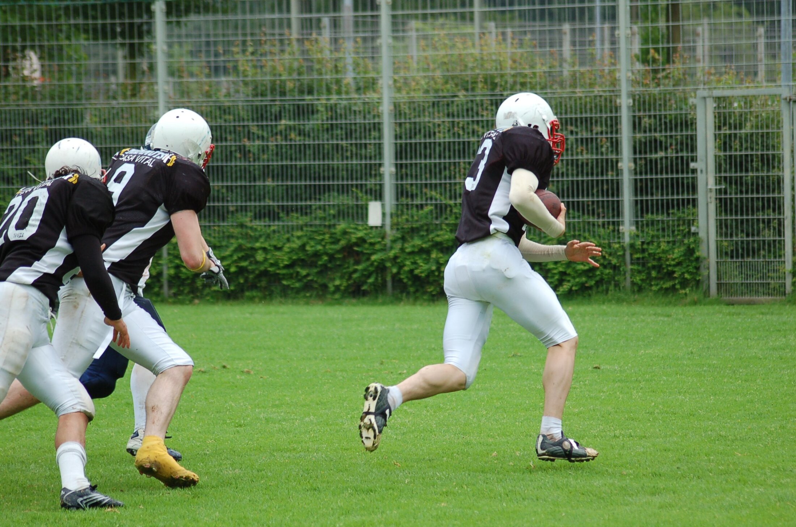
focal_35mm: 180
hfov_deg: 11.4
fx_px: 3972
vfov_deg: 7.6
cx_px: 398
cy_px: 264
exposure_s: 1/800
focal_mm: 120
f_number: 4.2
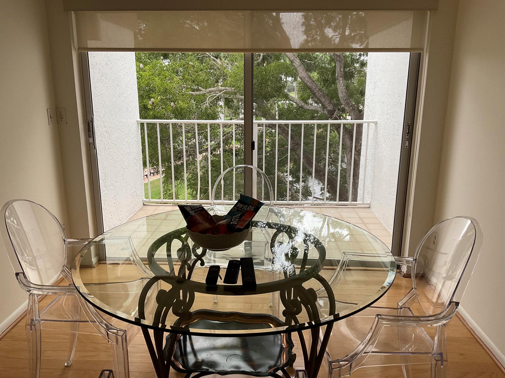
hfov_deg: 61.7
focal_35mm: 29
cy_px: 189
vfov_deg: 48.2
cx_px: 252
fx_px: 423
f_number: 1.8
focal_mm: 3
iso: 64
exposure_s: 1/122
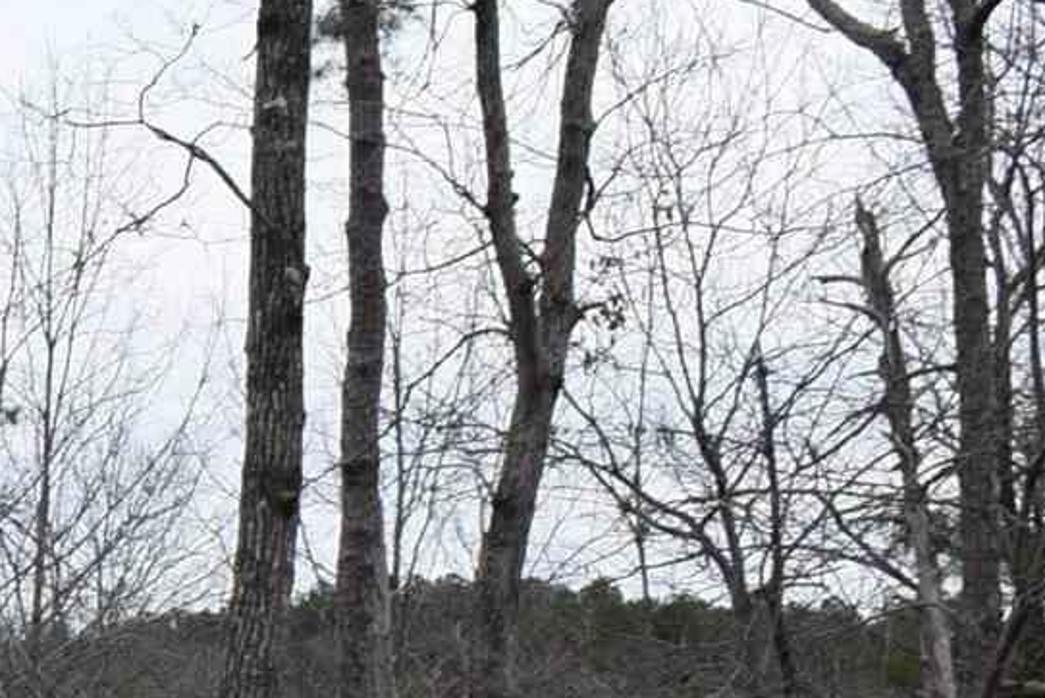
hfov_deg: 11.9
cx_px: -1085
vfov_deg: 8.7
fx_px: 4443
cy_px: 1196
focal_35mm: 153
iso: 200
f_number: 9
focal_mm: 18
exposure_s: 1/320
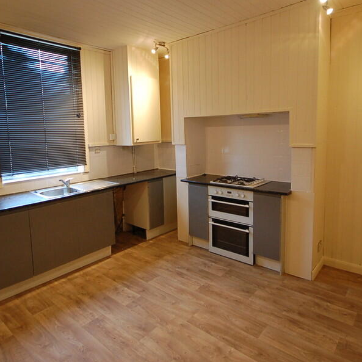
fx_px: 260
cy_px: 157
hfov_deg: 69.6
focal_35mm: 22
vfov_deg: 69.3
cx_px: 171
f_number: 4
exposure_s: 1/30
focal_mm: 10
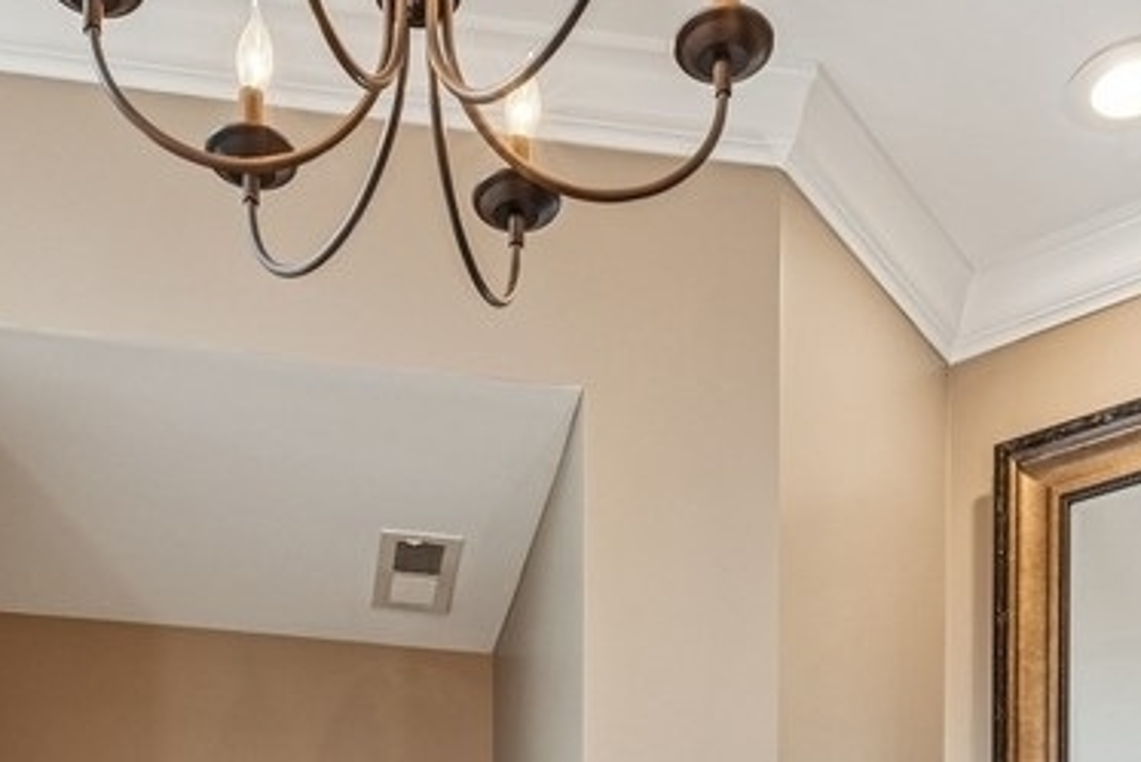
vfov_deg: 19.0
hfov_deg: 38.1
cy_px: 1417
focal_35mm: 52
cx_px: 480
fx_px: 1649
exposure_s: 1/20
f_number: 9
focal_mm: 12
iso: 320
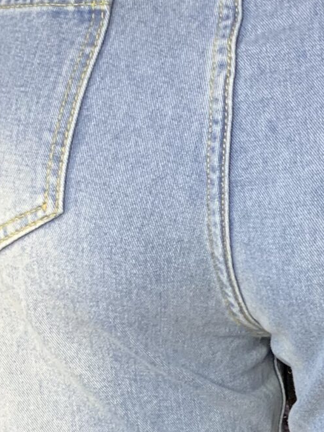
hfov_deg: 13.8
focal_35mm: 101
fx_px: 1261
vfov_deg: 18.4
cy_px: 531
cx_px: 477
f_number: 1.8
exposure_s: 1/48
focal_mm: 4.25
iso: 100
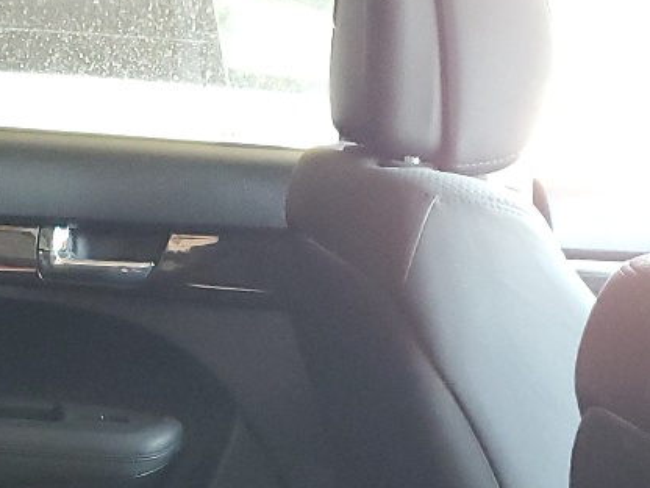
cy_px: 804
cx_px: 117
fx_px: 1878
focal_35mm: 100
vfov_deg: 13.6
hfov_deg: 19.4
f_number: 1.5
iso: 301
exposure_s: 1/60.2
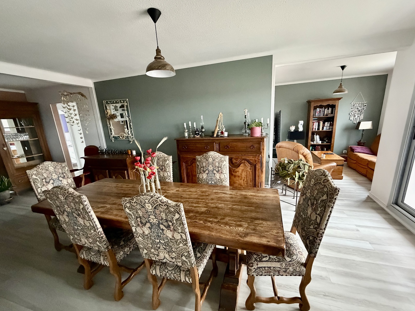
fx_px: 180
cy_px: 166
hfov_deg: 98.2
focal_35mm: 15
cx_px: 212
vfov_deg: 81.6
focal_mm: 2.22
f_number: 2.2
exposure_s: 1/60
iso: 1250
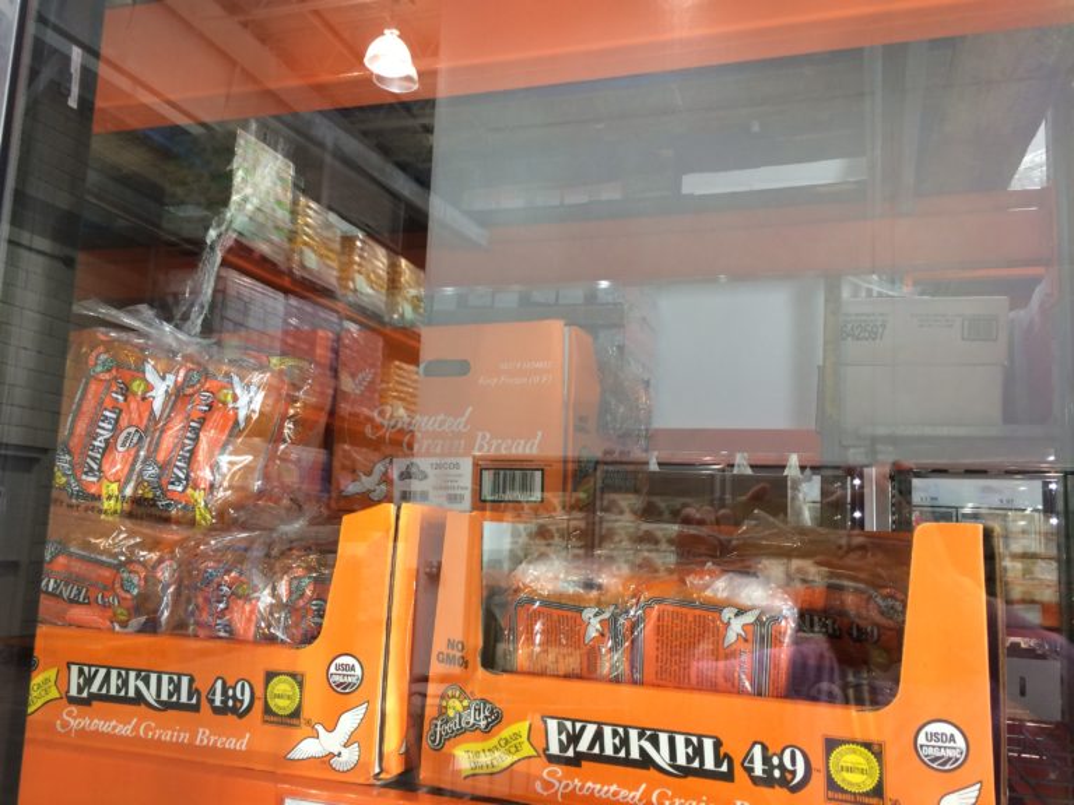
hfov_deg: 61.7
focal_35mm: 29
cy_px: 402
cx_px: 537
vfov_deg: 48.2
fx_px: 900
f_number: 2.2
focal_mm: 4.15
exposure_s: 1/30
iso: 80
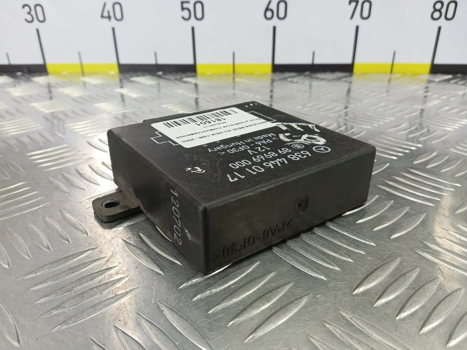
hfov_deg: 73.9
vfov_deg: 58.9
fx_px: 310
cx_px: 234
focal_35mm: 23
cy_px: 175
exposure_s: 1/50
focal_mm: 4.11
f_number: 1.6
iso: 140
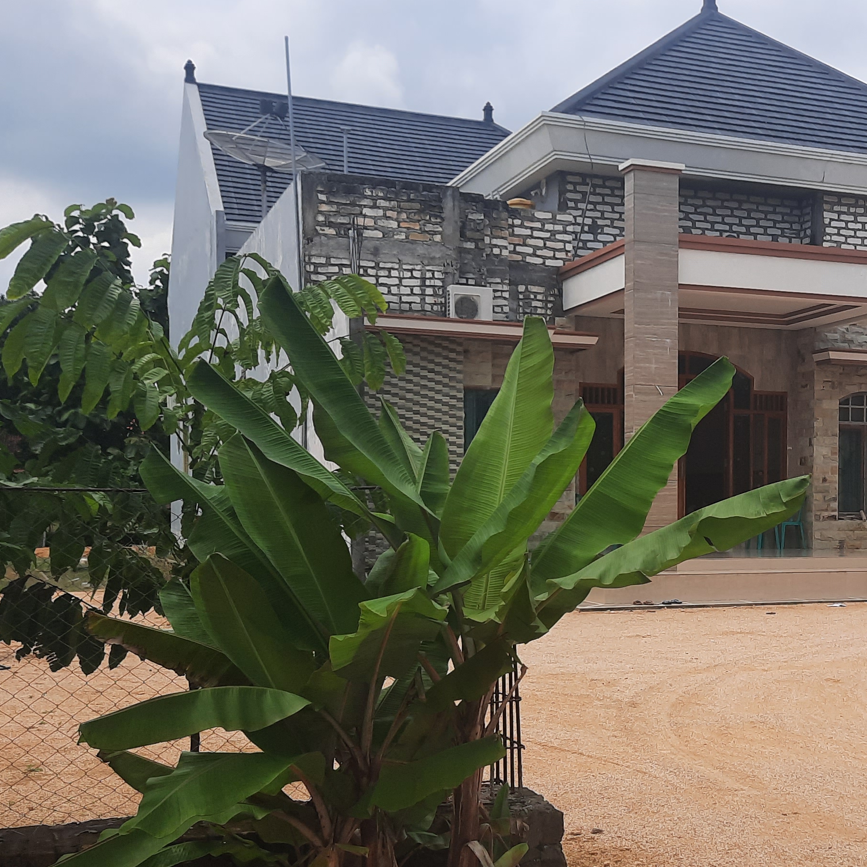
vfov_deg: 34.5
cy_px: 534
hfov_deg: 33.4
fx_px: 1388
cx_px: 729
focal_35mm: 49
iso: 32
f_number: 2
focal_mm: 4.6
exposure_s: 1/1493
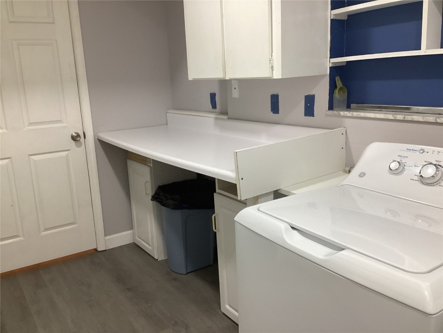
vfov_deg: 45.4
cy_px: 166
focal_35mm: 31
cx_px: 222
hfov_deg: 58.4
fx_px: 397
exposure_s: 1/60
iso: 160
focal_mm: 3.3
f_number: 2.4
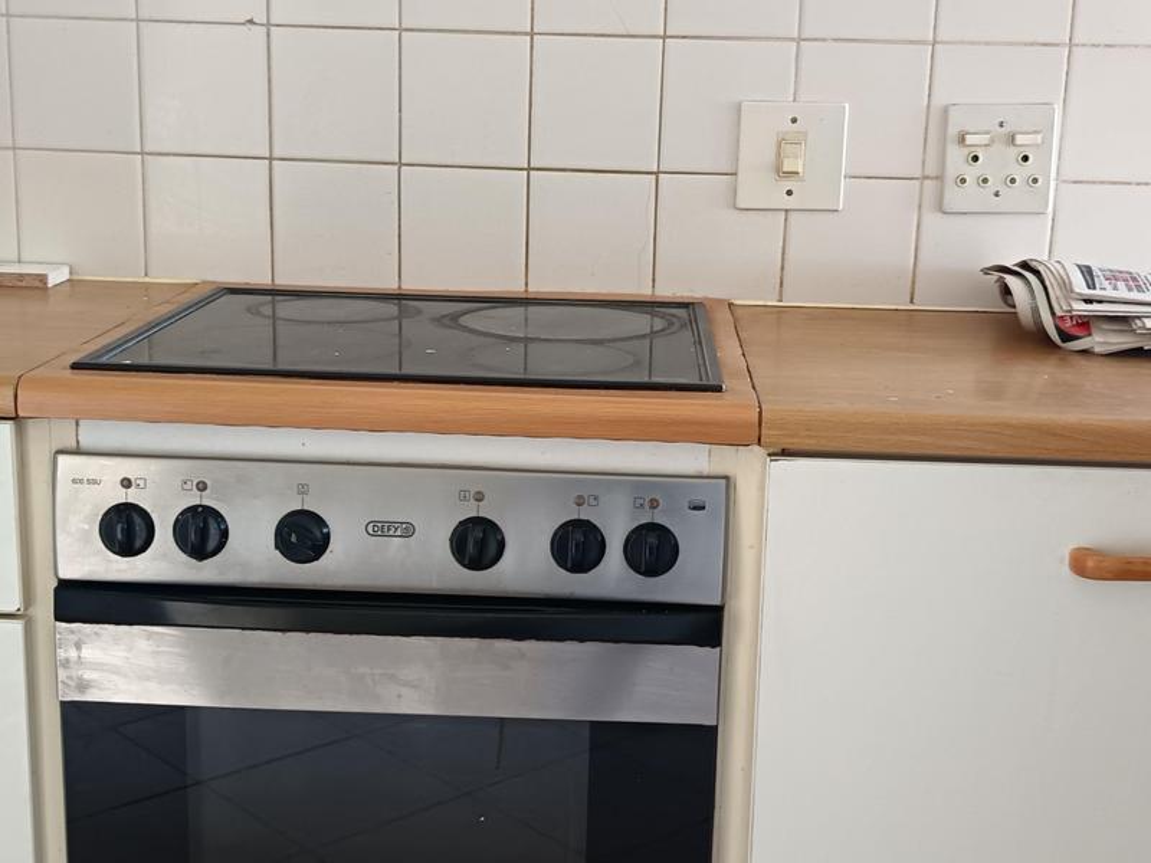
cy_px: 432
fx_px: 1596
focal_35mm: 48
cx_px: 576
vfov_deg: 30.3
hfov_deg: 39.7
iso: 1609
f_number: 1.75
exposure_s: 1/25
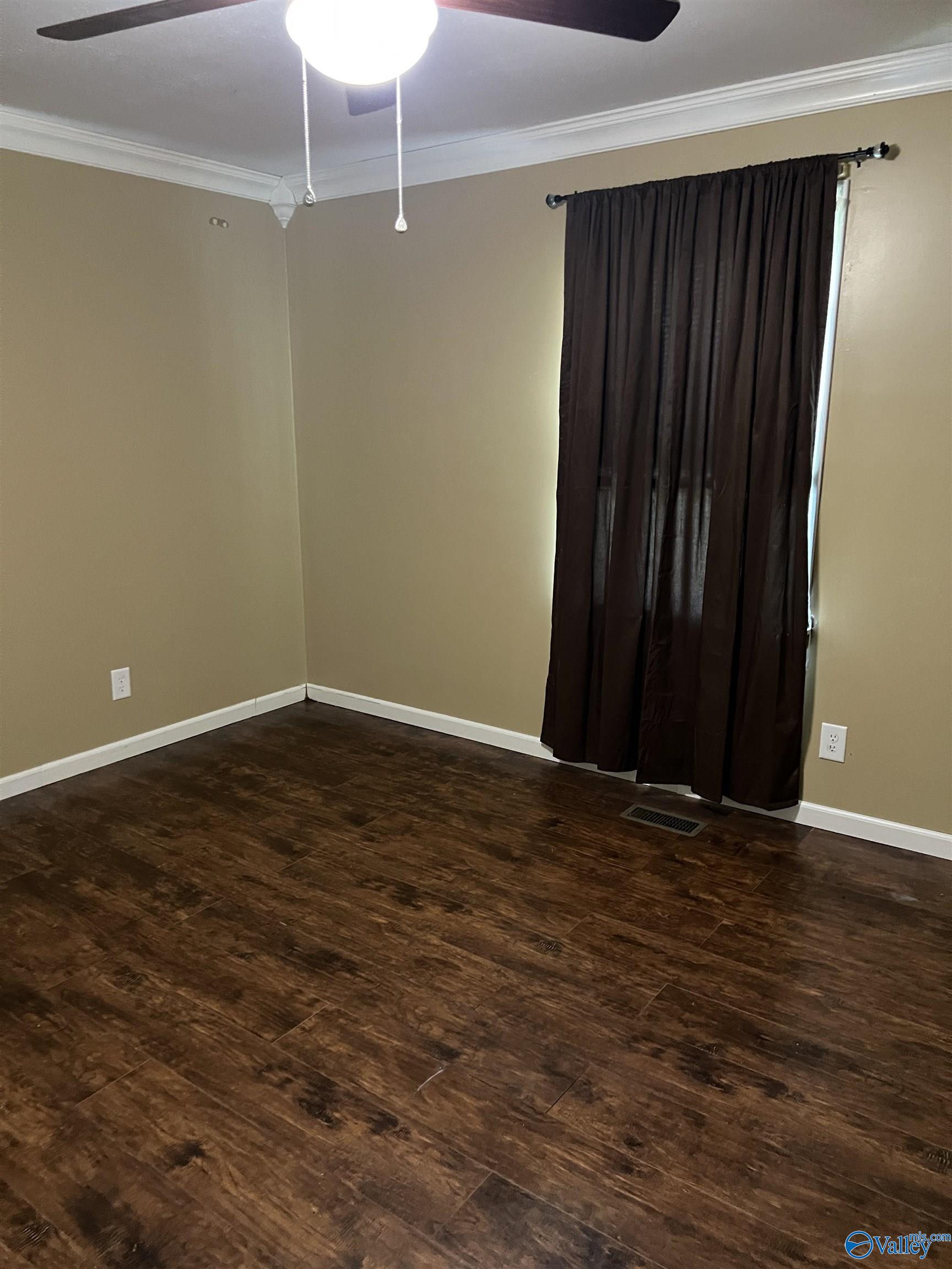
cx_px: 476
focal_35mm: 26
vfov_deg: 67.3
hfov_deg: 53.1
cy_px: 634
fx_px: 953
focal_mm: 5.7
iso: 640
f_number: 1.5
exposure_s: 1/30
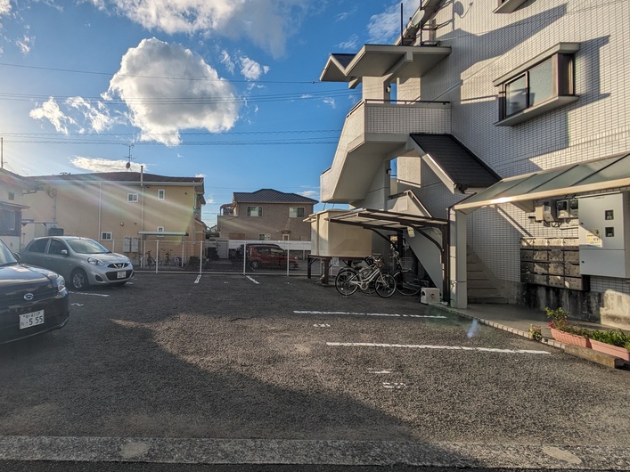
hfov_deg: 82.3
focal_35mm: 19
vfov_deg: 68.7
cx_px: 219
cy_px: 232
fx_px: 346
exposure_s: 1/5650
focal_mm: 1.83
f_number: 2.2
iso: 48
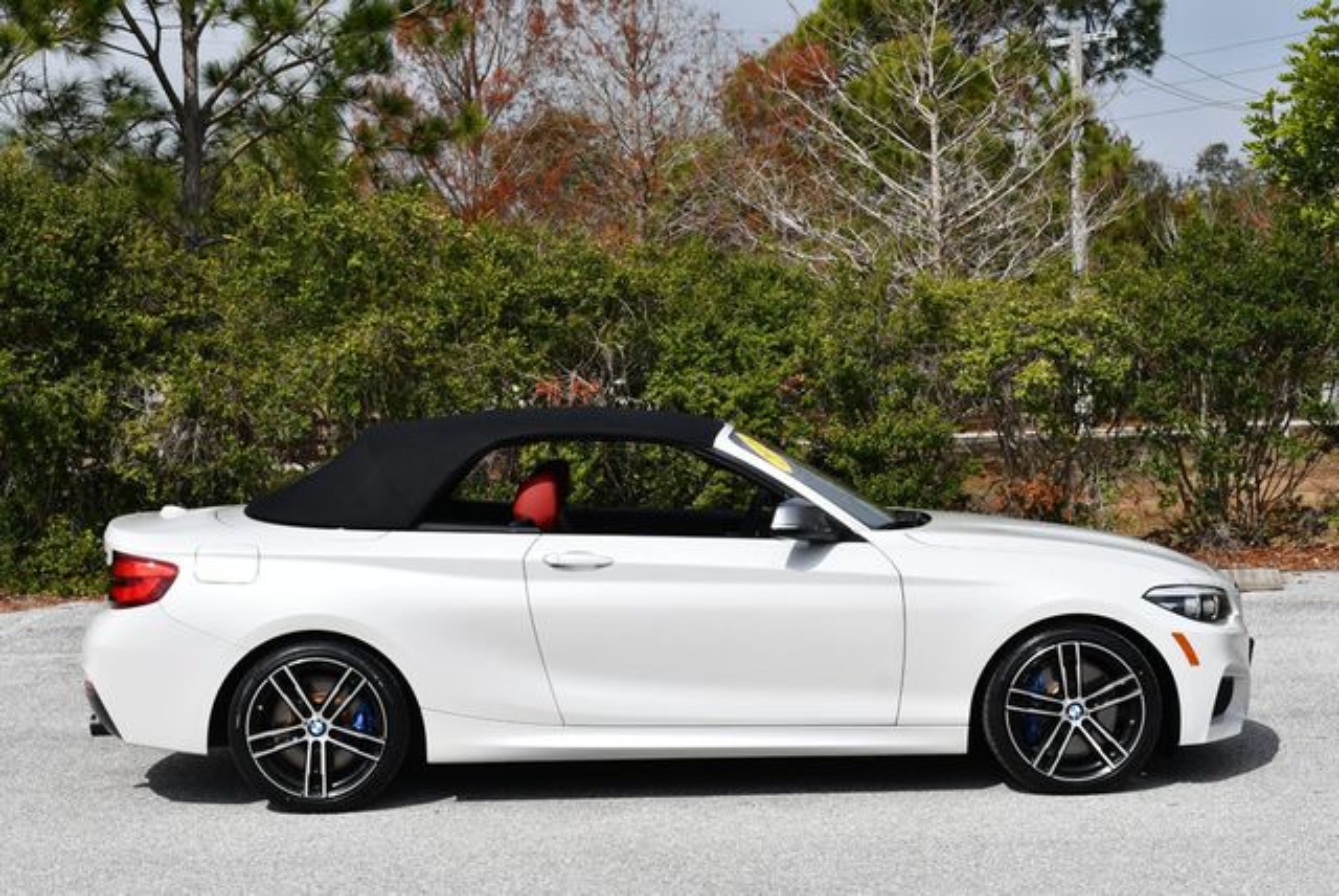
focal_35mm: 64
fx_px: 2383
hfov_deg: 31.4
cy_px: 448
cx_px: 670
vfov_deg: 21.3
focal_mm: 32
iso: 100
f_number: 9
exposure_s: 1/320
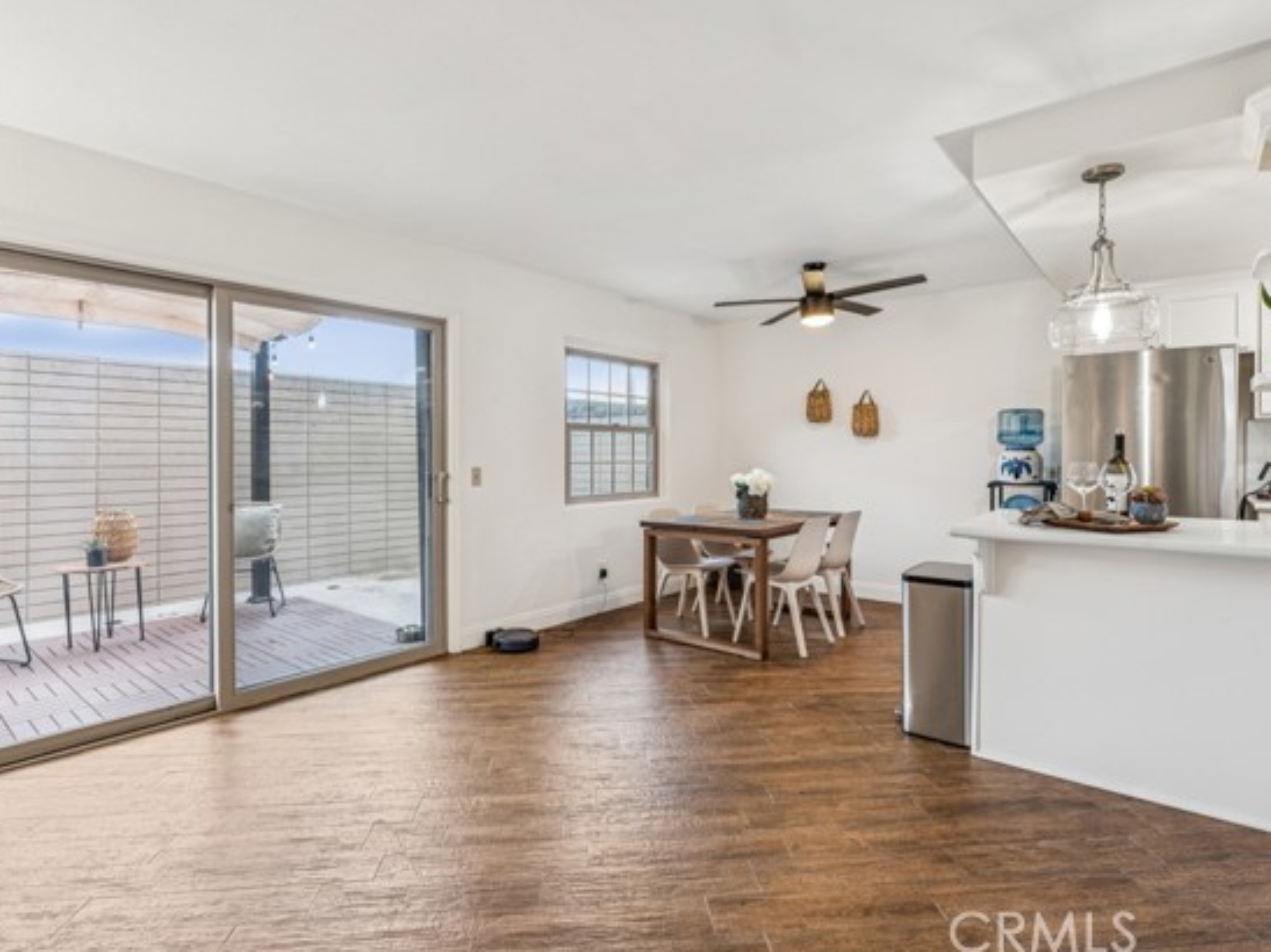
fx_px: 661
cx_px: 634
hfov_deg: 87.8
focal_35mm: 18
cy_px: 471
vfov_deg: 71.6
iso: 100
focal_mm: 16
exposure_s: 1/1.67
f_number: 13
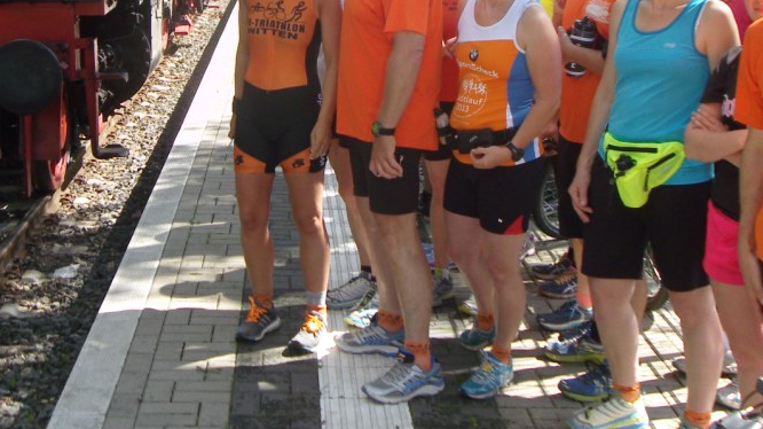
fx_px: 1254
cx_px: 332
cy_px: 24
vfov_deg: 19.0
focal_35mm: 62
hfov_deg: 33.8
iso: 80
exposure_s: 1/400
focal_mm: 6.2
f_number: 2.8
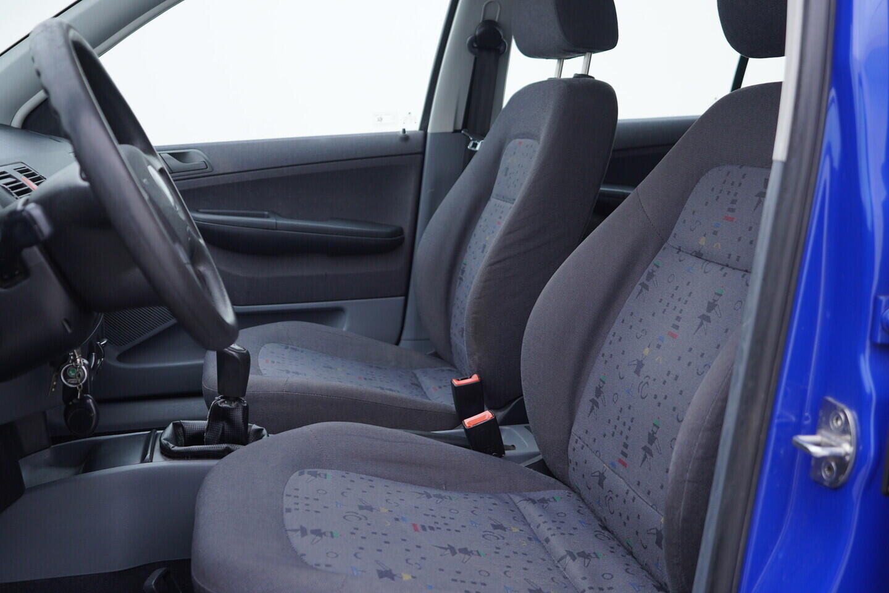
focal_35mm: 36
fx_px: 889
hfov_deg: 53.1
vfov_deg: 36.9
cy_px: 296
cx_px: 444
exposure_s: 1/40
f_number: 3.2
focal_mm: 24
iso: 125
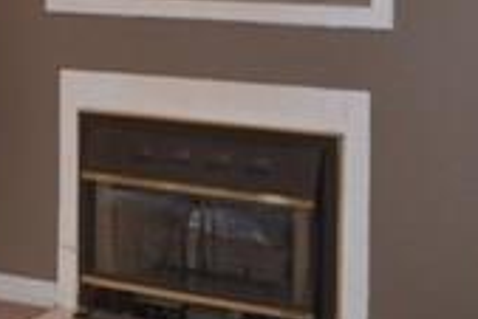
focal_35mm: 102
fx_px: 1355
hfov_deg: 19.2
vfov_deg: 13.0
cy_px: -100
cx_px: -37
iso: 400
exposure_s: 1/60
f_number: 4
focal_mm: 18
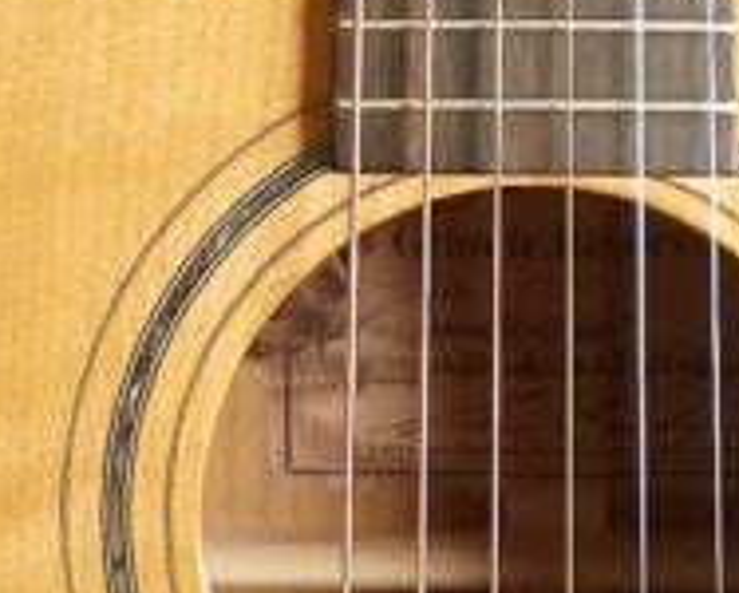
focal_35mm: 393
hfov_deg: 4.9
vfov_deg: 3.9
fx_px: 8594
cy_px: -486
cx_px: 518
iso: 2000
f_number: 4.5
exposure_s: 1/200
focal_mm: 29
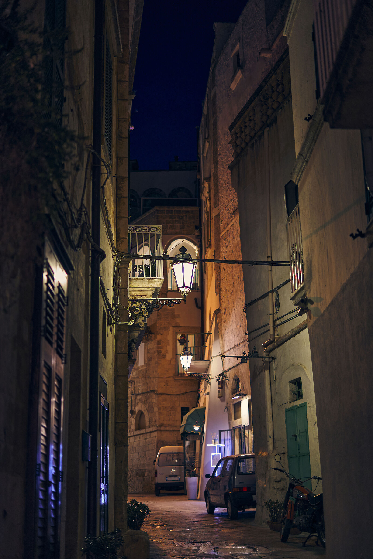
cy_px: 280
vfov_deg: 39.6
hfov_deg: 27.0
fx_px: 777
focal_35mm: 50
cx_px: 186
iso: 2000
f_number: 2
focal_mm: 50
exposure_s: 1/160
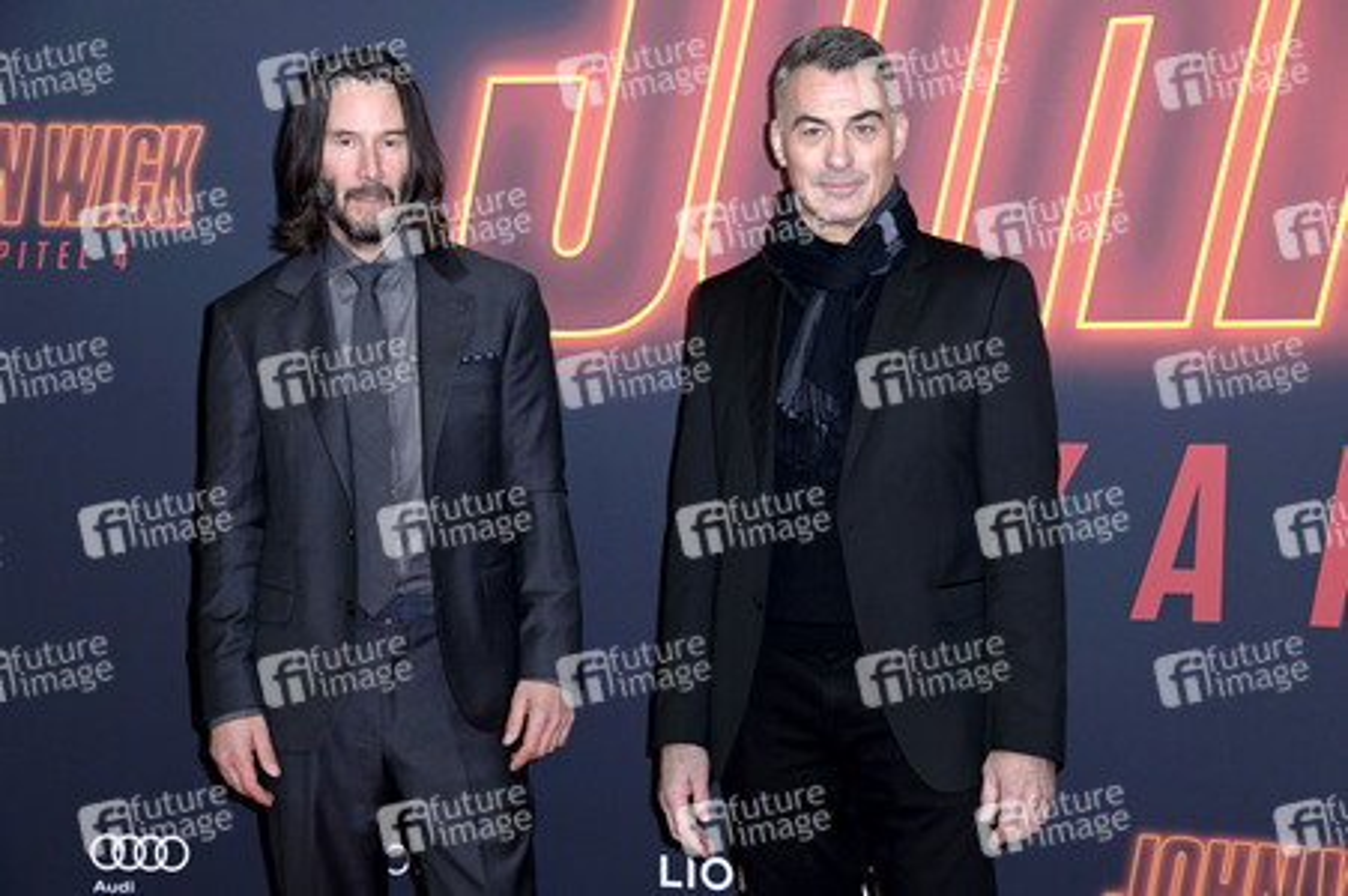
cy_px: 448
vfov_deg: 17.5
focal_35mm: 78
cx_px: 674
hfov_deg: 26.0
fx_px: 2918
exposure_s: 1/250
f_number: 5.6
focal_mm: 78
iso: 640
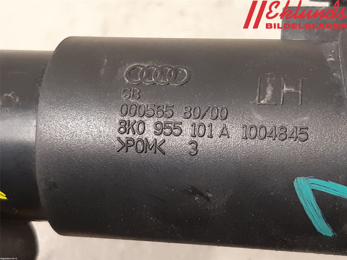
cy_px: 130
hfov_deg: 67.3
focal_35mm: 26
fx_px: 261
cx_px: 174
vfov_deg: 53.1
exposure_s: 1/25
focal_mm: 3.93
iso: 250
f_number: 1.7
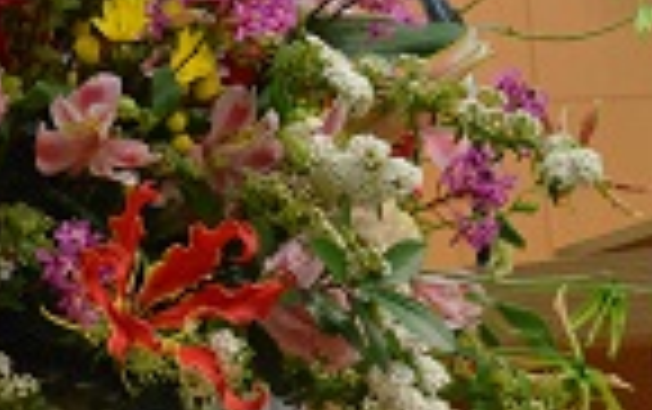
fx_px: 2017
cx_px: 153
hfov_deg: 18.2
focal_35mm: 113
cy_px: -176
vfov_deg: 11.2
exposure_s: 1/160
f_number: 6.3
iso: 3200
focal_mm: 27
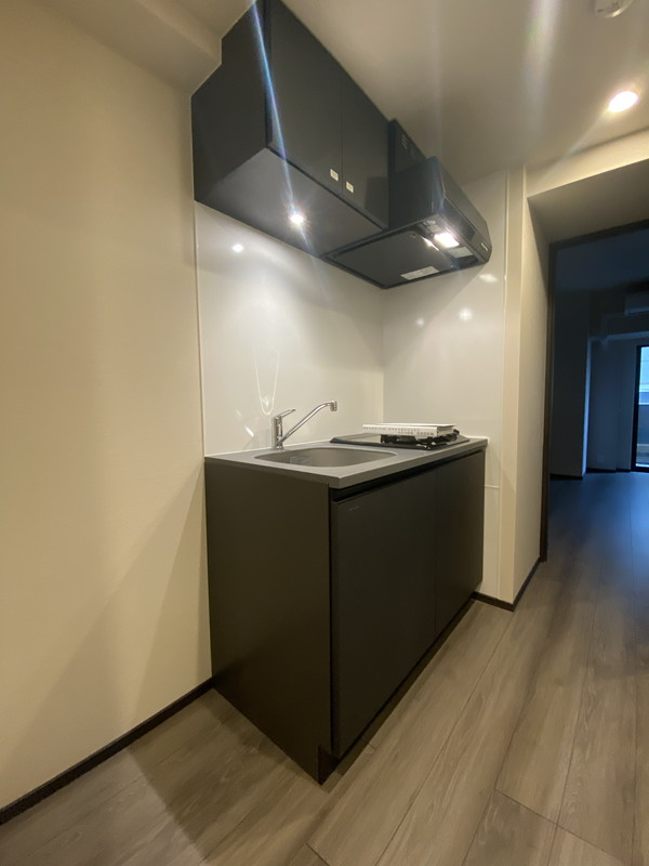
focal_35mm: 13
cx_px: 324
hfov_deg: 89.9
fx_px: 325
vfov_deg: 106.2
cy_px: 433
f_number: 2.4
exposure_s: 1/50
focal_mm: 1.54
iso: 125
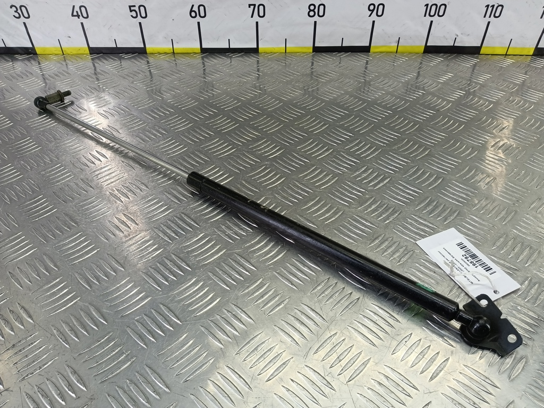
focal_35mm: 23
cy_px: 204
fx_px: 361
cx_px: 272
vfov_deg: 58.9
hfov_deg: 73.9
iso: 93
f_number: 1.6
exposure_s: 1/50
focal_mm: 4.11
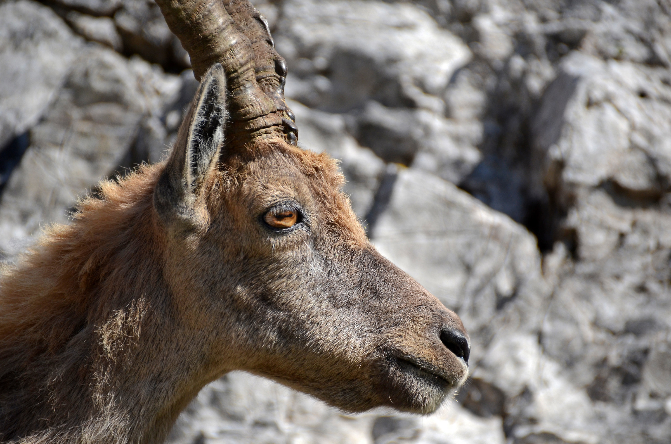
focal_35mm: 450
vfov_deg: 3.0
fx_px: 8369
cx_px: 336
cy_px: 222
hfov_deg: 4.6
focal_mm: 300
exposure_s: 1/2000
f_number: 5.6
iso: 500
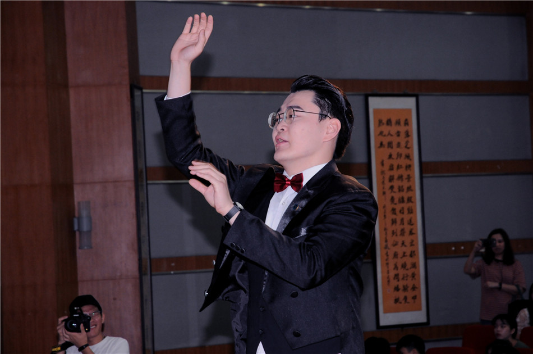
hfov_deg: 16.1
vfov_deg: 10.7
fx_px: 1885
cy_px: 177
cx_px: 266
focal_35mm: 128
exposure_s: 1/60
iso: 800
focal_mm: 85
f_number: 7.1
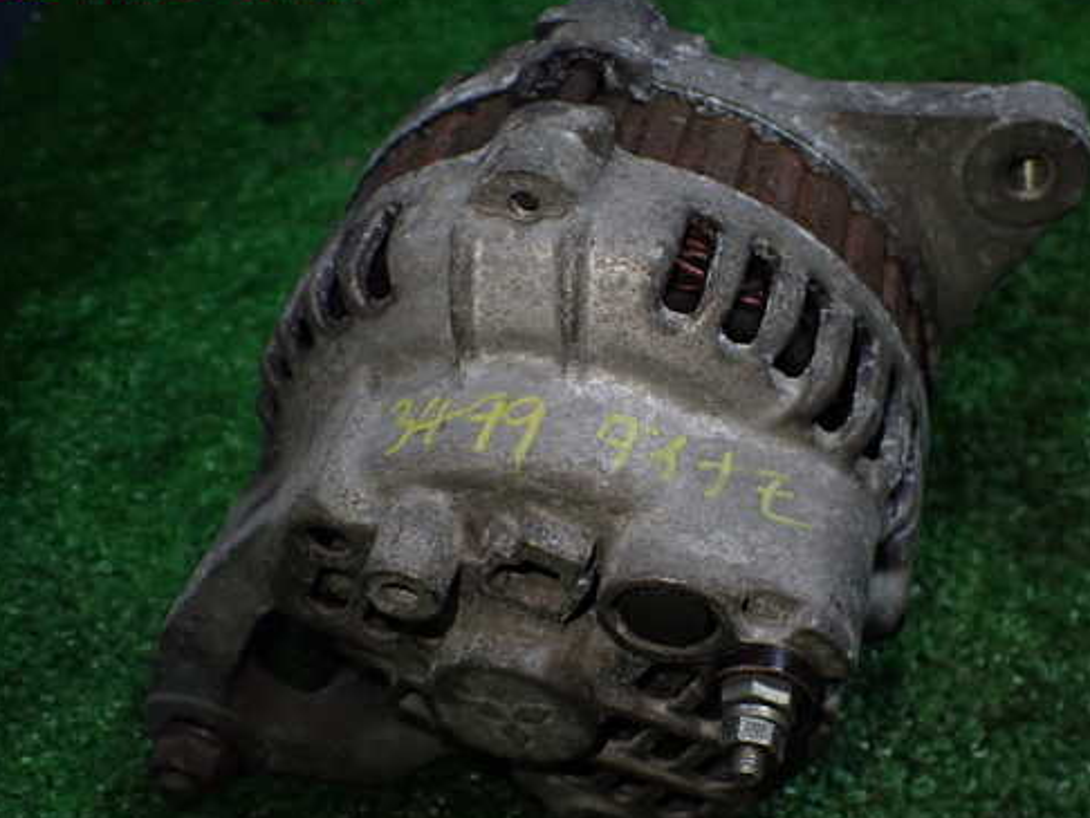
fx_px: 1166
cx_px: 623
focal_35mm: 37
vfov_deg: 38.6
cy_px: 455
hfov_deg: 50.0
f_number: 2.3
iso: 320
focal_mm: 5.4
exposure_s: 1/125
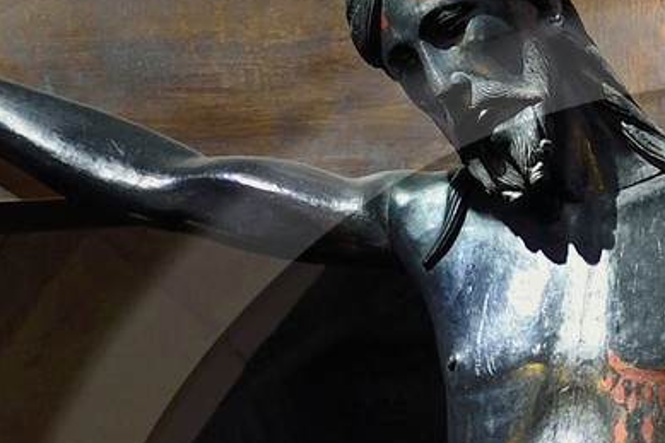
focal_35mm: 383
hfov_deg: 5.4
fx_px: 7072
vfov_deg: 3.6
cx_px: 762
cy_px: 795
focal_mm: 62
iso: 800
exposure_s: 1/40
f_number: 7.1
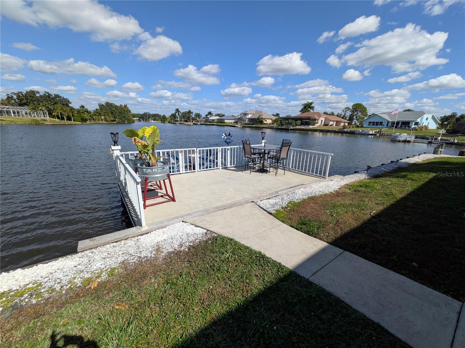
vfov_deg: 85.7
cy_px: 174
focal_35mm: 14
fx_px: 188
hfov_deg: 102.1
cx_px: 232
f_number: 2.2
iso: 51
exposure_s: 1/2469
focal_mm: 1.83
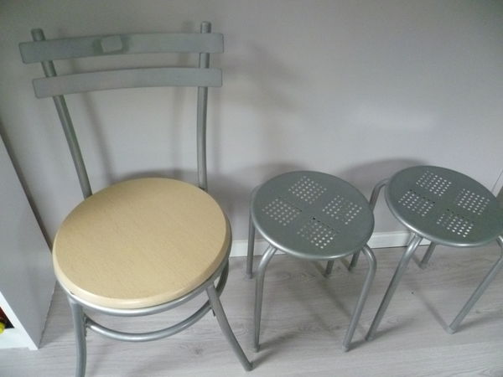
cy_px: 188
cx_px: 252
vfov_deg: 49.7
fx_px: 407
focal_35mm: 28
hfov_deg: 63.4
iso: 800
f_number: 2.8
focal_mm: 5
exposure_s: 1/30
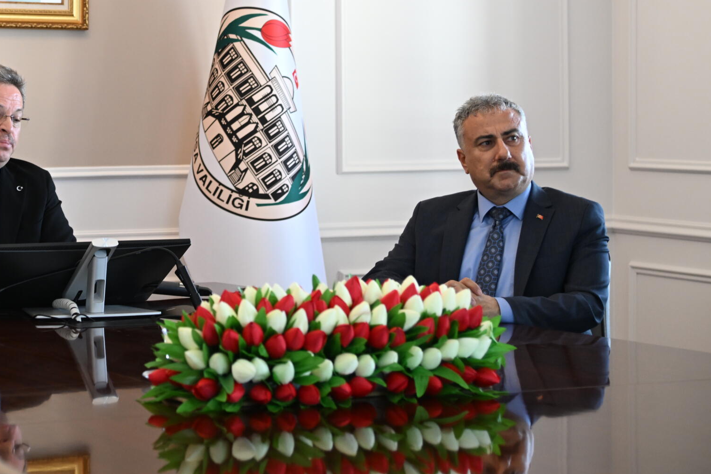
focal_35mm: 105
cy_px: 84
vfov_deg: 13.0
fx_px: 2074
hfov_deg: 19.2
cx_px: 129
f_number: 4
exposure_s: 1/60
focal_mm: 62
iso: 1400
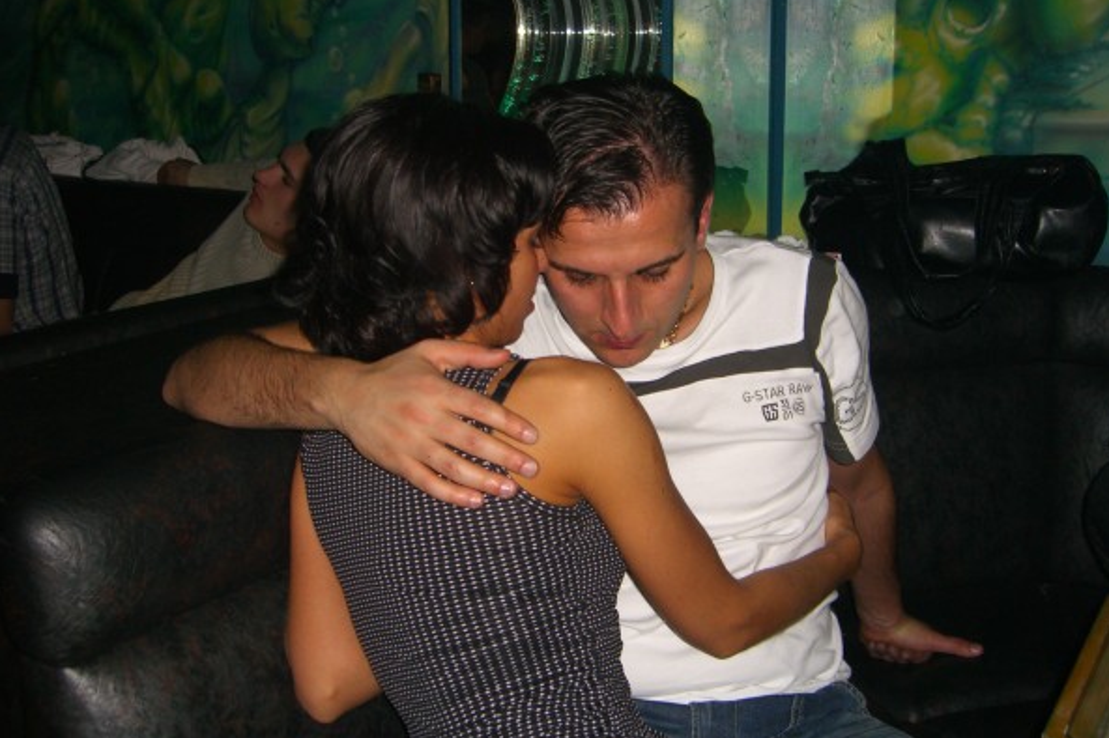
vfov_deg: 33.3
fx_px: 1232
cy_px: 321
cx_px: 557
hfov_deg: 48.5
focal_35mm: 40
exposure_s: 1/60
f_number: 2.8
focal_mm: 7.9
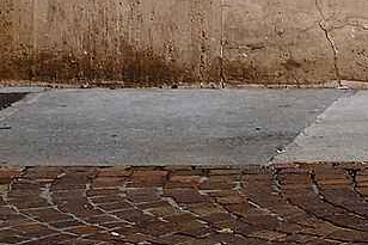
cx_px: 1281
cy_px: -342
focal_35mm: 320
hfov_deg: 5.8
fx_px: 3269
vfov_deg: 4.2
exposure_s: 1/250
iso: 400
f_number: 5.6
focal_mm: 27
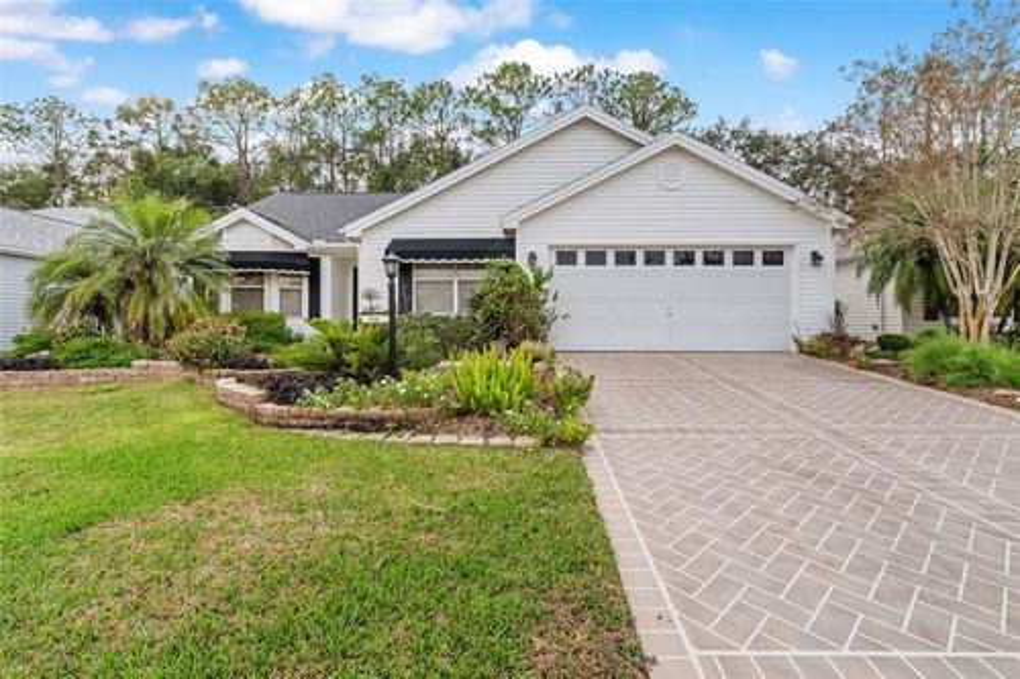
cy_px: 340
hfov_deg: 93.3
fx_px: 481
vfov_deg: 70.4
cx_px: 510
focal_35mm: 17
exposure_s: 1/320
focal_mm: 17
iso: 320
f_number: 8
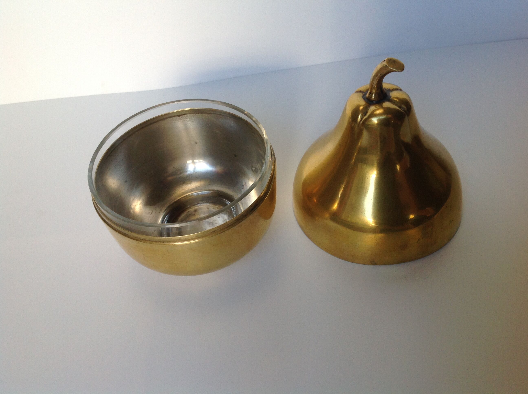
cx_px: 264
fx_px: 533
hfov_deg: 52.7
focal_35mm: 35
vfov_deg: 40.6
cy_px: 197
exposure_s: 1/120
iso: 80
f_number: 2.4
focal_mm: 4.28
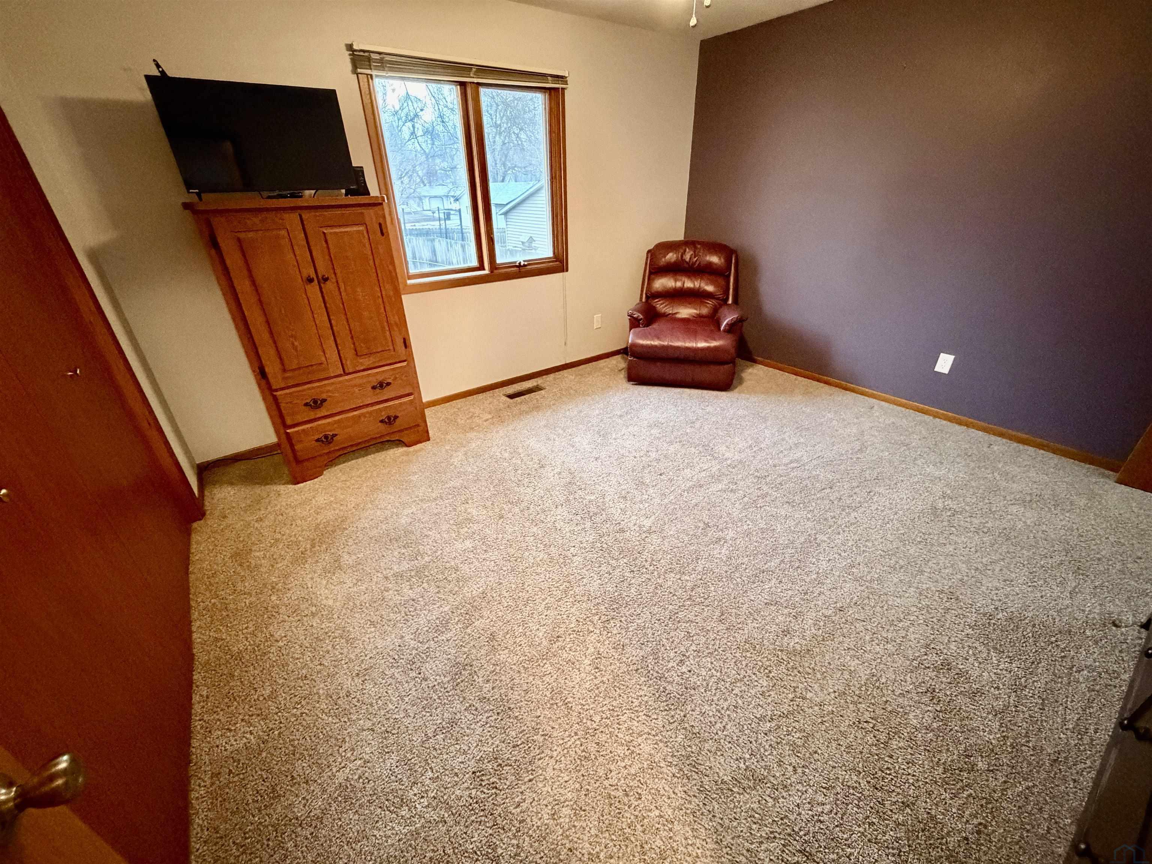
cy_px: 432
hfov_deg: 102.1
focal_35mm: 14
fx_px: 466
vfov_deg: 85.7
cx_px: 576
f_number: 2.2
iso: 1250
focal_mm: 2.22
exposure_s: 1/60
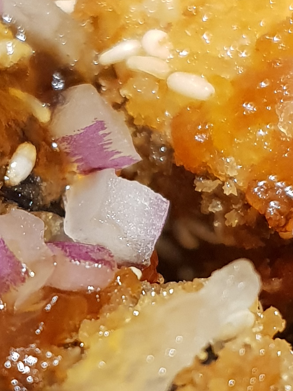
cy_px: 193
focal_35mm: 118
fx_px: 1332
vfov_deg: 16.7
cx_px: 67
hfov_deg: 12.5
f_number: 1.5
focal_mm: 4.3
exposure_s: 1/33
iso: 250
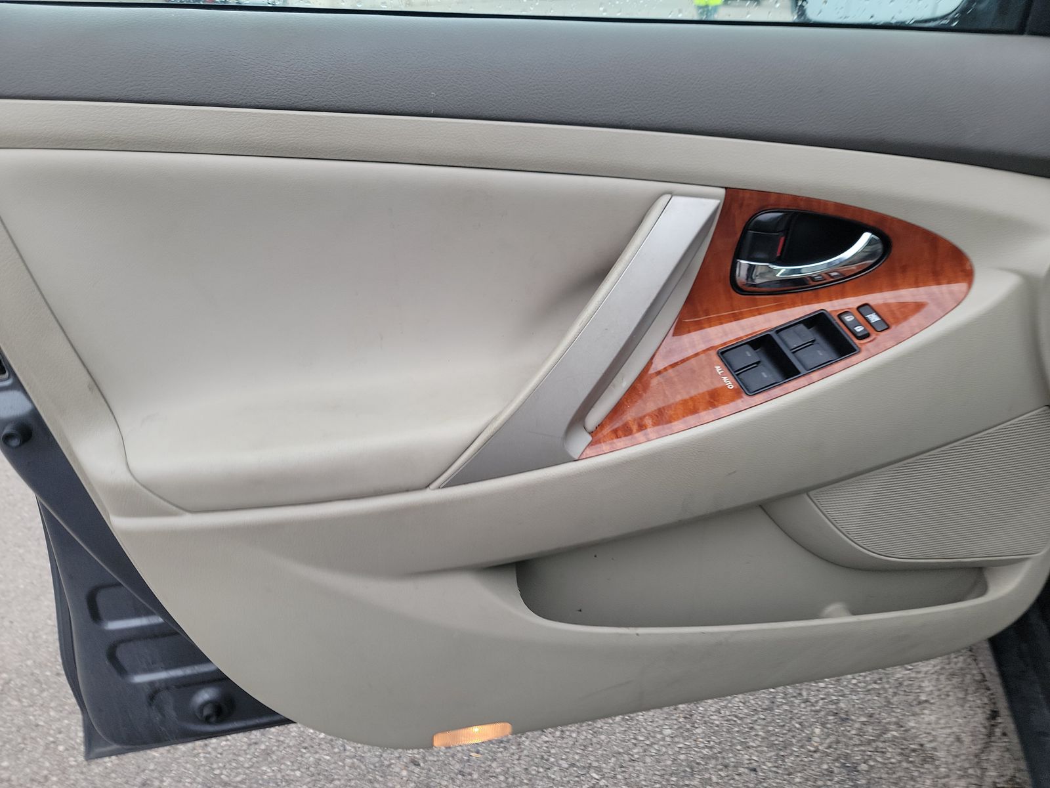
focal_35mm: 24
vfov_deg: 56.8
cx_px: 525
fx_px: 728
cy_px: 394
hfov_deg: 71.6
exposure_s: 1/59
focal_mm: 6.7
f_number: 1.8
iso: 82
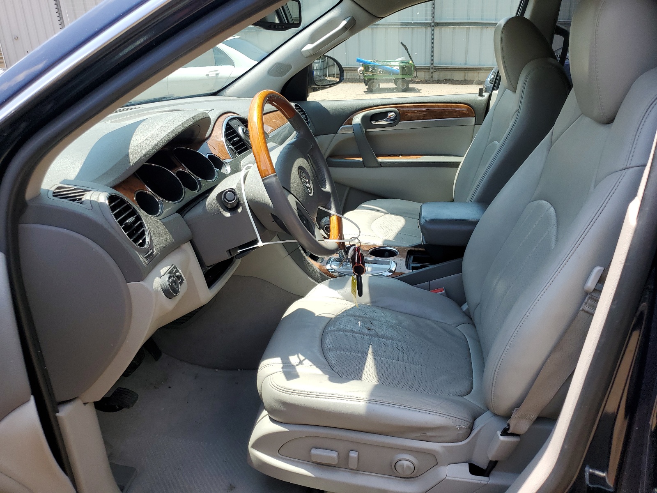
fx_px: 493
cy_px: 246
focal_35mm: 26
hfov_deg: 67.3
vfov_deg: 53.1
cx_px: 328
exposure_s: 1/1111
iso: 50
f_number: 1.5
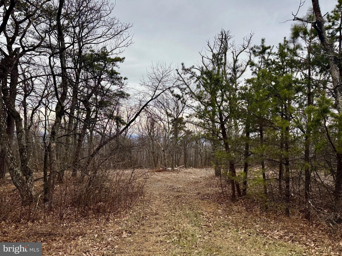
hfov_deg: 71.6
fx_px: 237
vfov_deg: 56.8
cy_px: 128
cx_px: 171
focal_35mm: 24
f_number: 1.78
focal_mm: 6.76
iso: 80
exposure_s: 1/1076
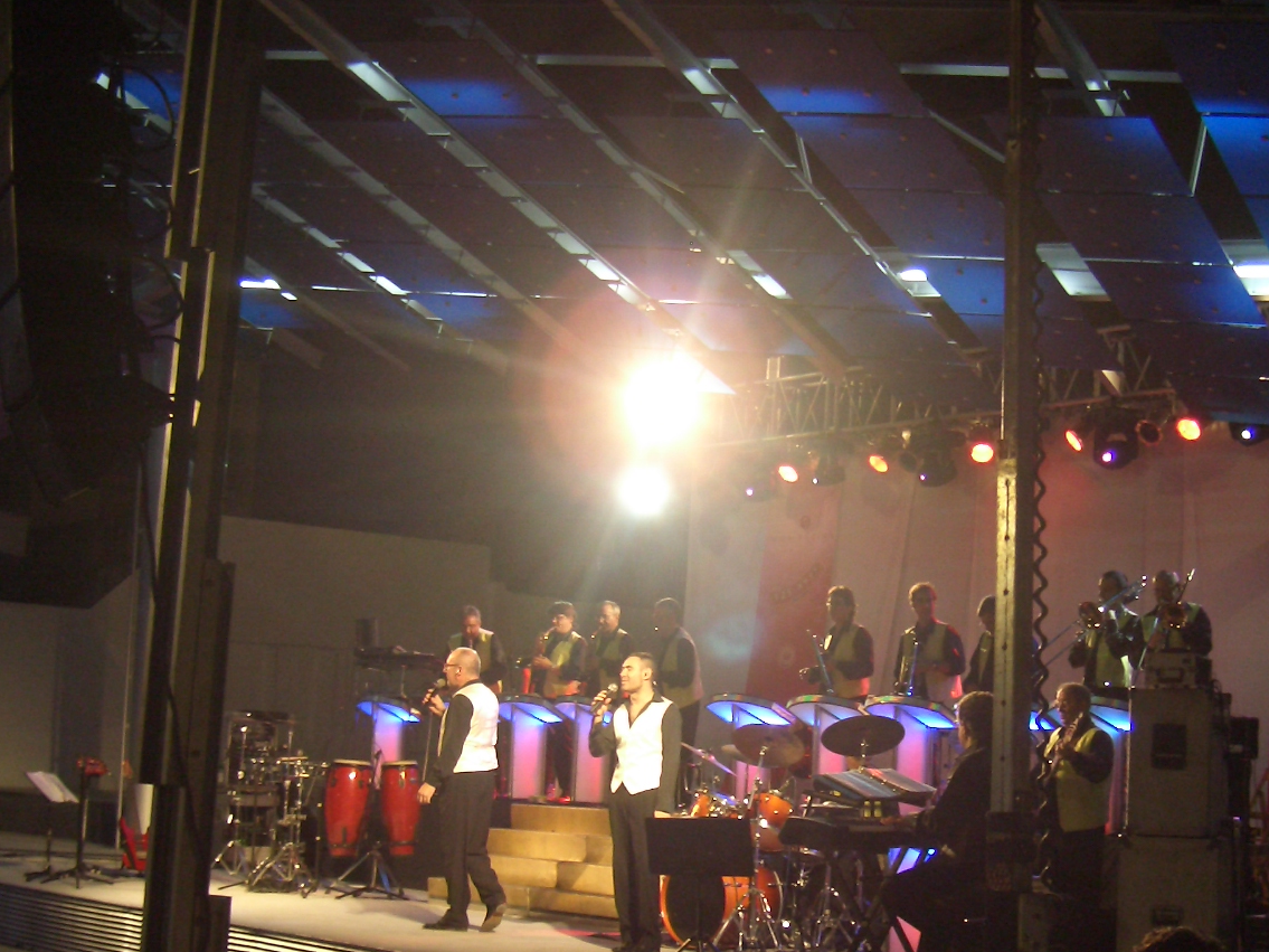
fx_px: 2016
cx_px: 695
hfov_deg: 34.9
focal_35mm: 55
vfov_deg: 26.5
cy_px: 575
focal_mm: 8
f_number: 2.8
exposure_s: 1/60
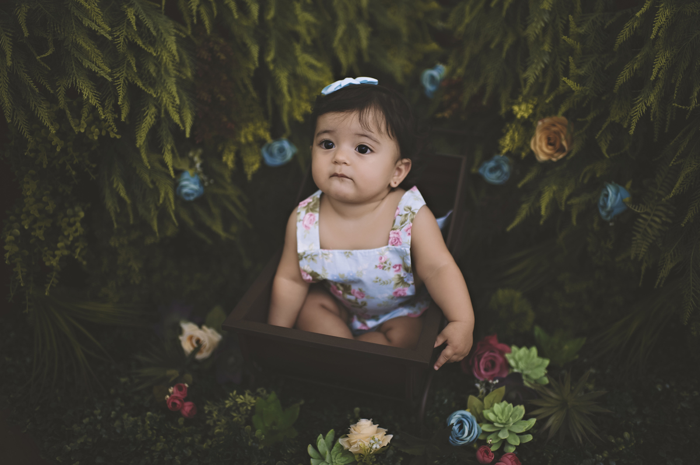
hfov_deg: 54.5
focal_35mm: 35
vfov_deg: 37.8
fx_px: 680
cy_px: 232
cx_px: 350
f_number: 1.4
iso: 200
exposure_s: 1/125
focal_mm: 35
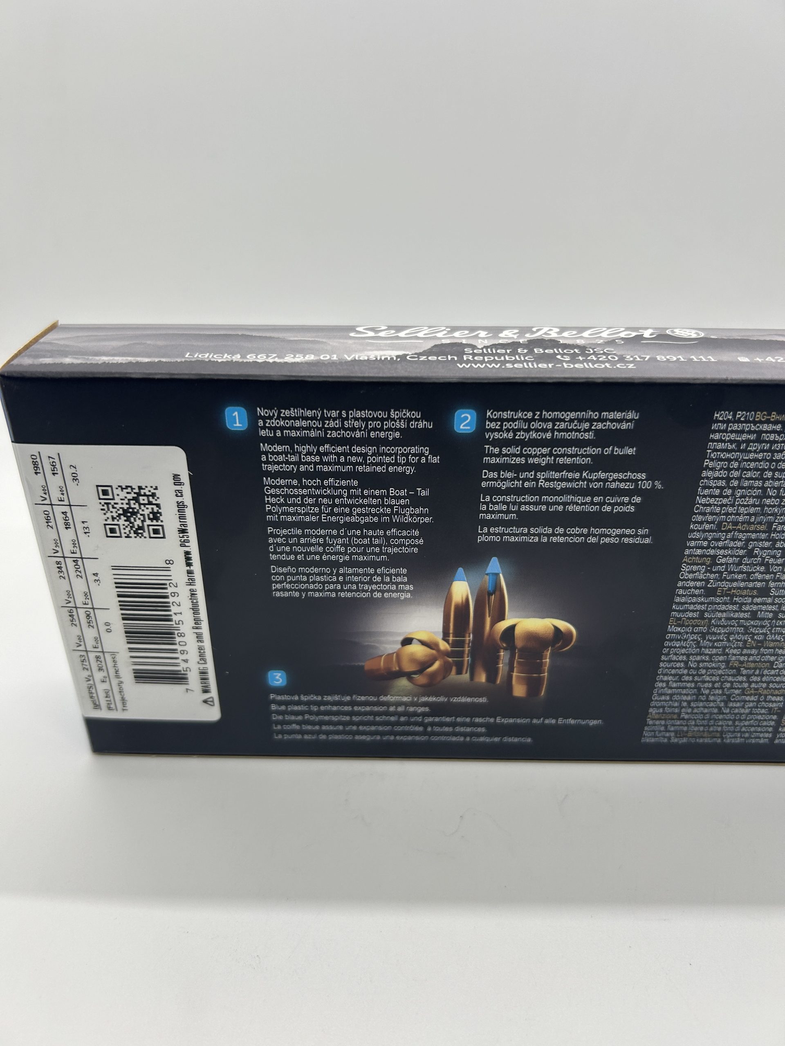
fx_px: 786
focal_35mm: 26
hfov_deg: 53.1
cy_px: 523
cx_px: 392
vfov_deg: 67.3
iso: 50
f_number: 1.5
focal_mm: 5.7
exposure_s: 1/377
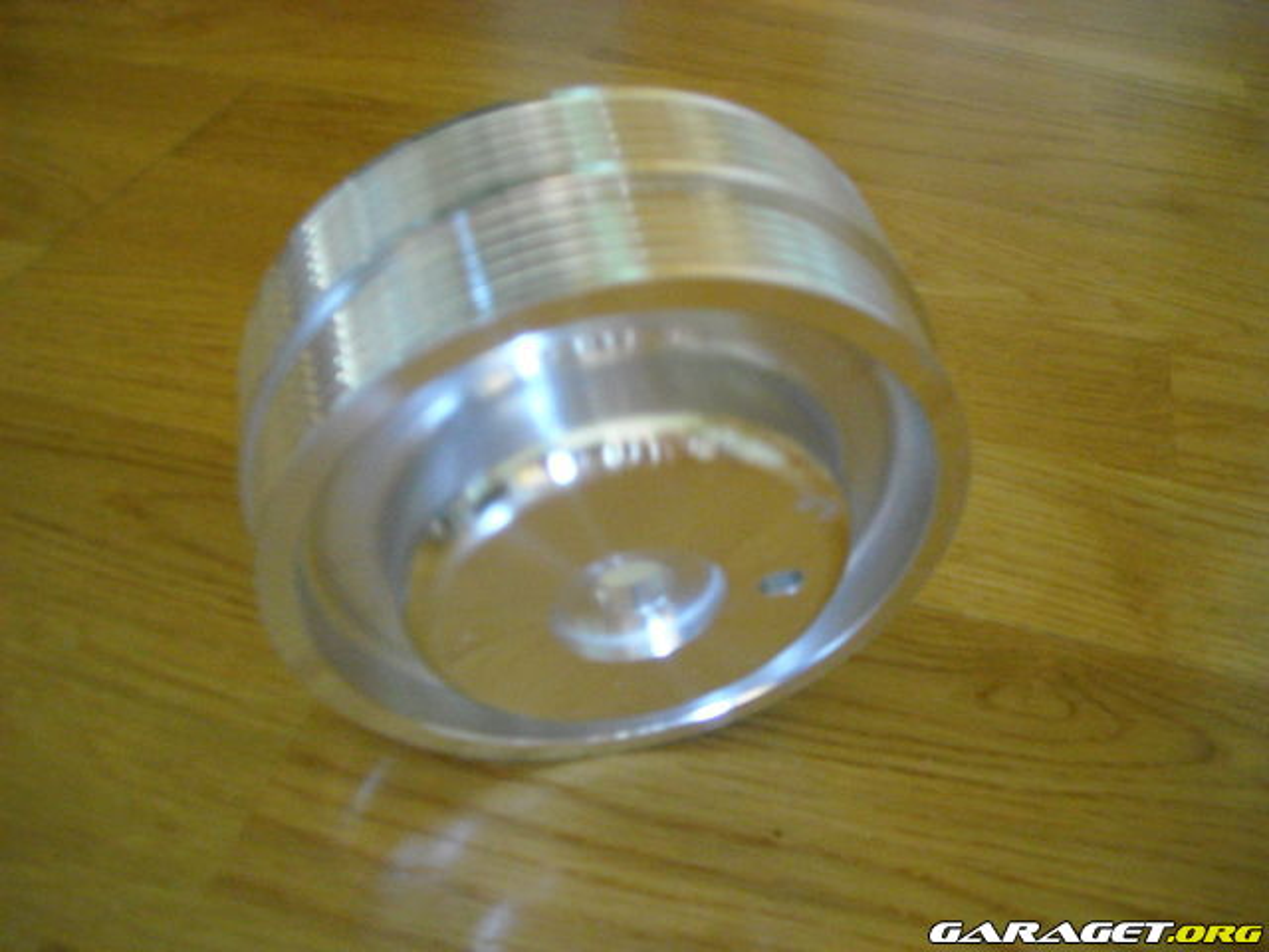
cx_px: 634
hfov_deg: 52.6
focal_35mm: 35
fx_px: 1283
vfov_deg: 40.7
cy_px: 476
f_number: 2.8
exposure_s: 1/8
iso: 518
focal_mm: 5.7
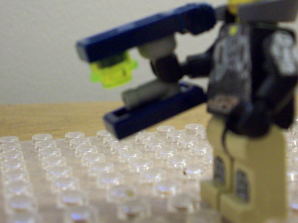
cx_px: 188
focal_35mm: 59
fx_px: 508
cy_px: 60
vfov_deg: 24.6
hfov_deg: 32.5
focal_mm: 6.2
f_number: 2.8
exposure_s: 1/8
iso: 200
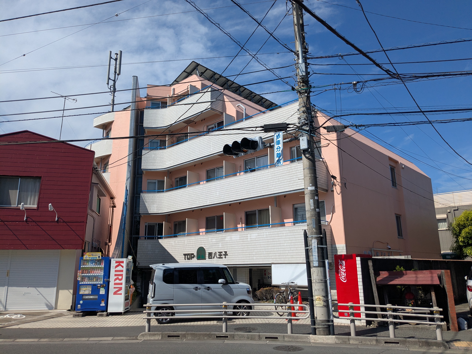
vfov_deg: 51.4
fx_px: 368
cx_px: 236
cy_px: 177
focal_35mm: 27
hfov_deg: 65.3
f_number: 1.73
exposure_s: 1/5848
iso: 57
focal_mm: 4.38
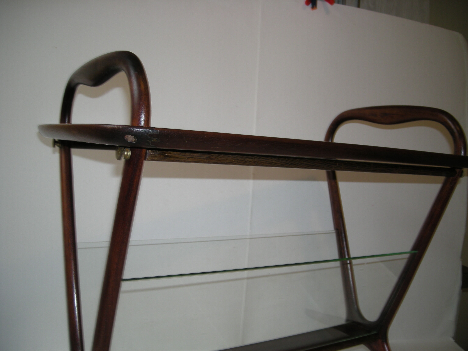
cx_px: 234
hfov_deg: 52.6
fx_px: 473
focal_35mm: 35
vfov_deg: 40.7
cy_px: 176
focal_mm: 5.7
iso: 50
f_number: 2.8
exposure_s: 1/44.3
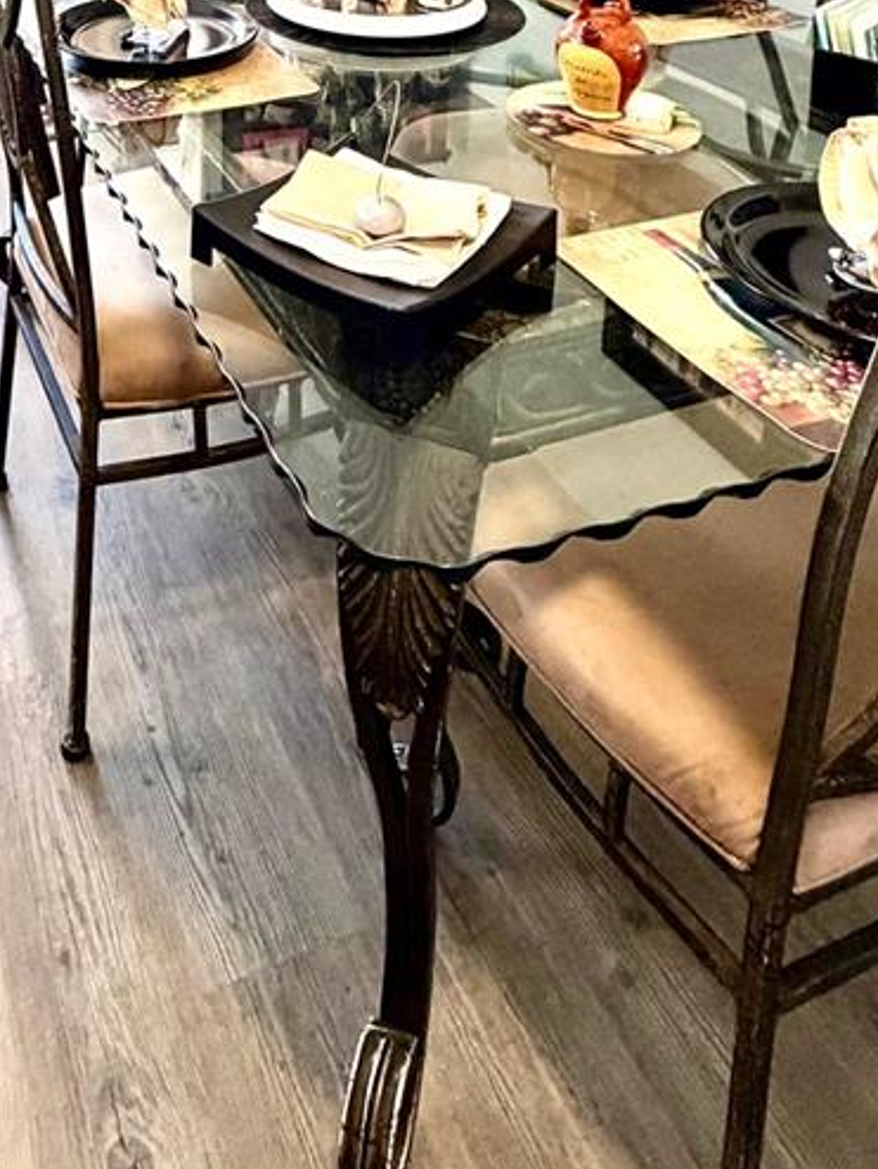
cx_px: 170
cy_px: -149
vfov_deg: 41.5
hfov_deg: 40.1
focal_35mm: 34
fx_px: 1149
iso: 320
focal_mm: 2.22
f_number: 2.2
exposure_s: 1/120
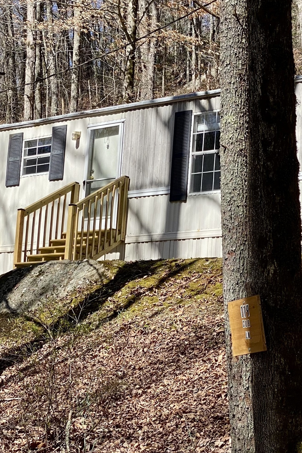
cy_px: 223
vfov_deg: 18.4
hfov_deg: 12.3
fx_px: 1397
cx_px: 177
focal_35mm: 111
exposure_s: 1/666
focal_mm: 6
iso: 20
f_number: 2
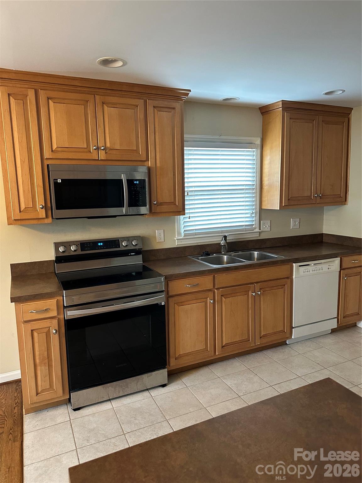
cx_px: 181
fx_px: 335
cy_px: 242
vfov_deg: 71.6
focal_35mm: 24
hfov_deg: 56.8
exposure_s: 1/60
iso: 400
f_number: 1.78
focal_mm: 6.86
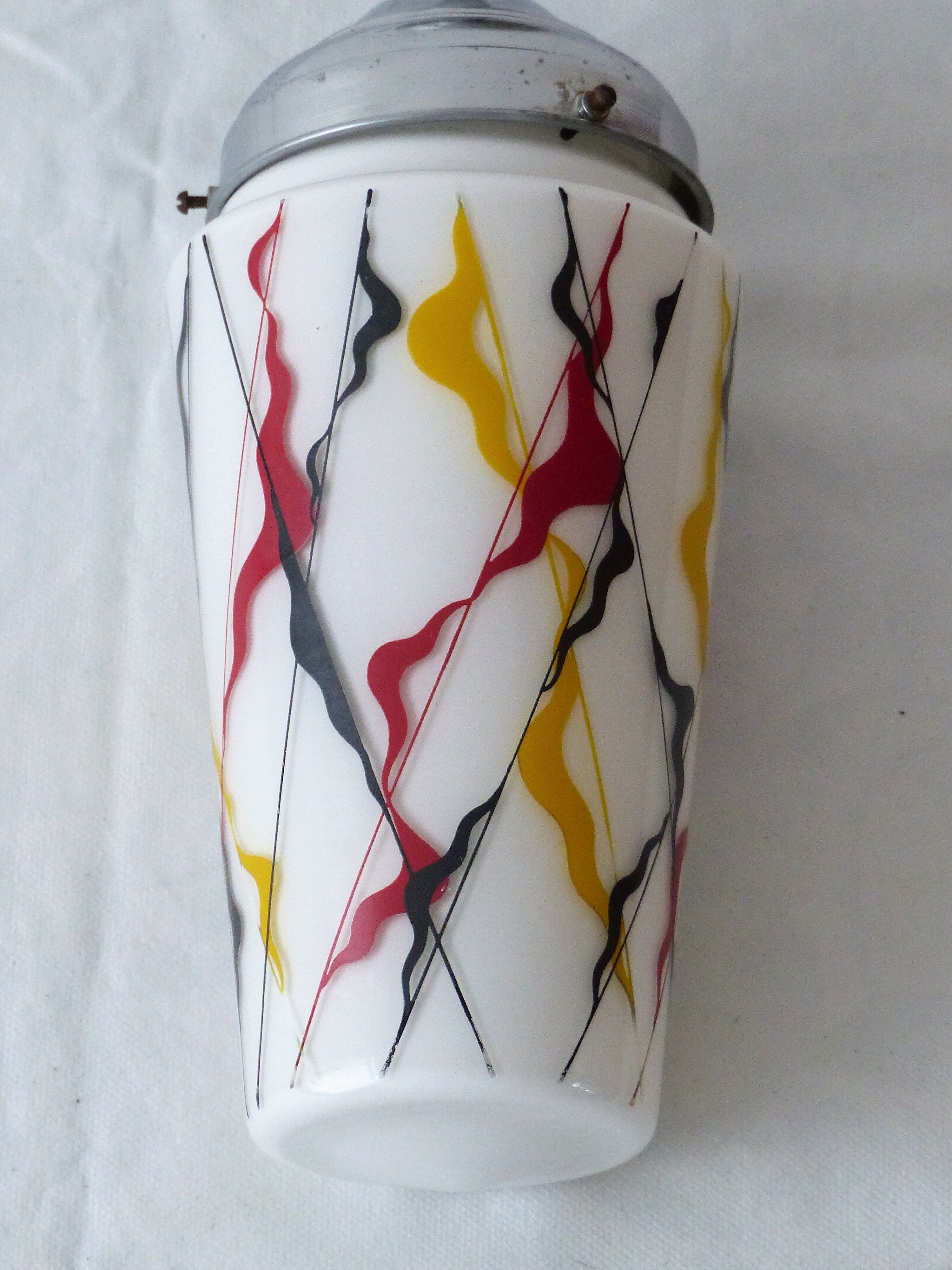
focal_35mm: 154
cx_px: 476
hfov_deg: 9.6
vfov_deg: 12.8
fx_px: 5647
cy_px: 635
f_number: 2.8
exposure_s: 1/20
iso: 400
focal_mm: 25.2
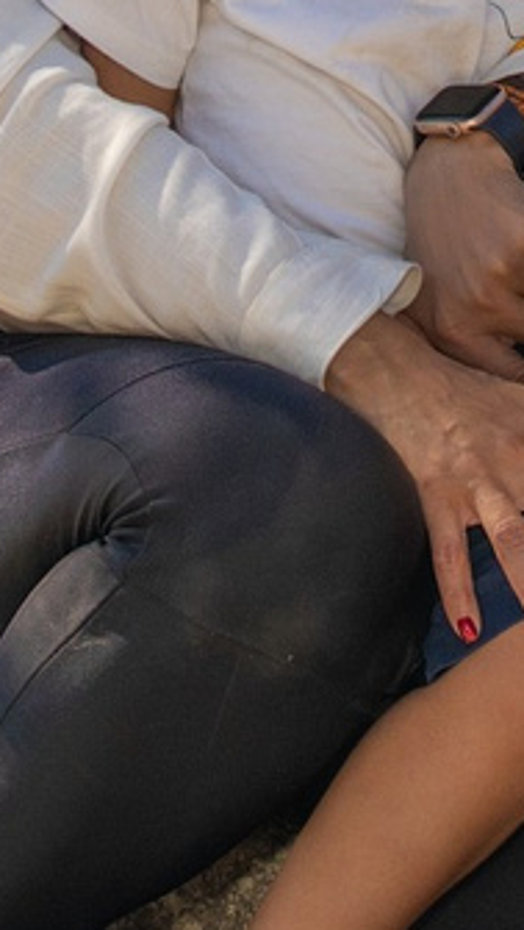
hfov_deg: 5.1
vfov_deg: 8.7
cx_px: 627
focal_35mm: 236
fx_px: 5816
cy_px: -815
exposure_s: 1/250
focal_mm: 29.5
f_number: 5
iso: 80
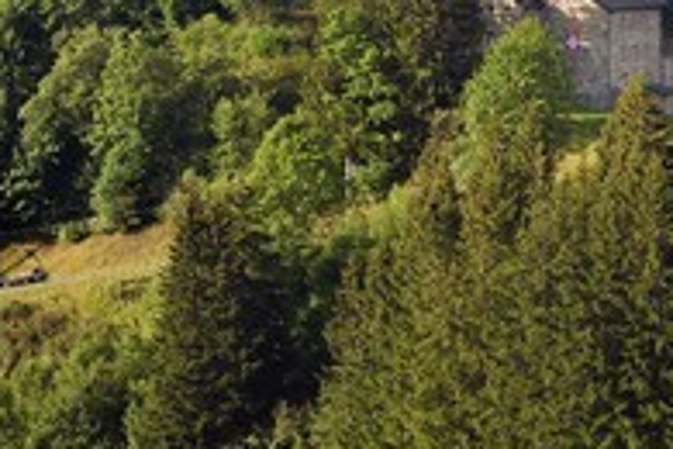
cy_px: 0
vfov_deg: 4.9
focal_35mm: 280
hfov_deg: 7.3
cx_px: 97
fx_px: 5234
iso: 200
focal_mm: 130
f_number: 7.1
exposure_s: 1/400
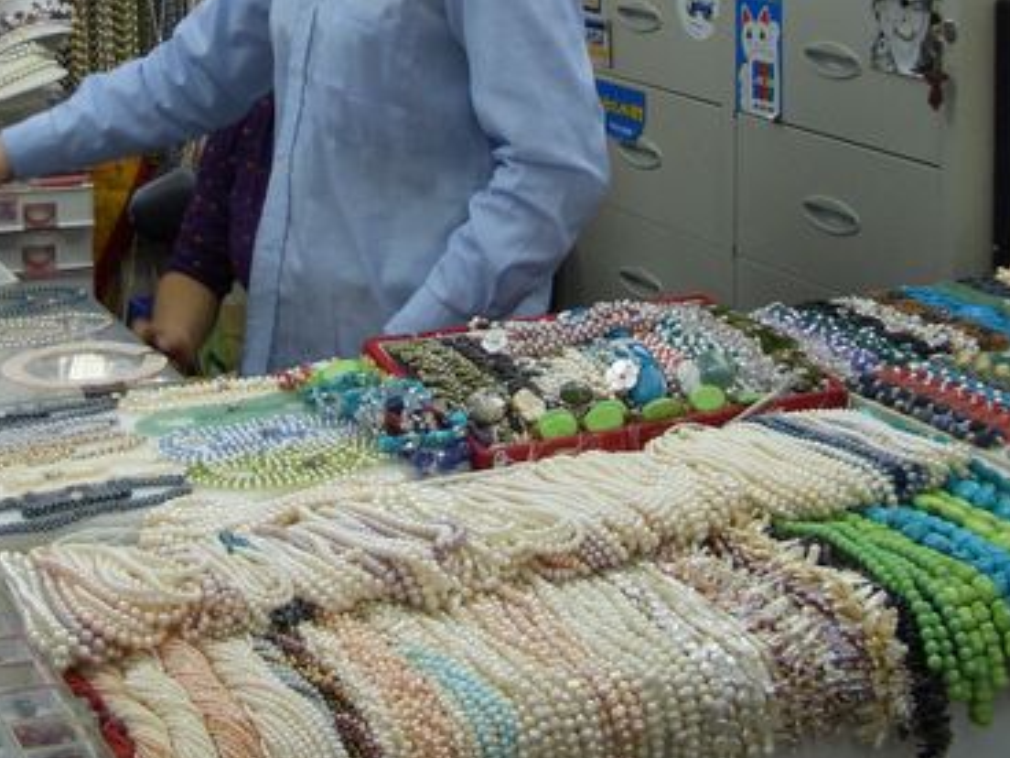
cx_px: 467
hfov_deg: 25.7
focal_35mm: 76
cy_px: 162
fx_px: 2217
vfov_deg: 19.2
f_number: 2.6
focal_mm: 5.8
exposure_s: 1/50
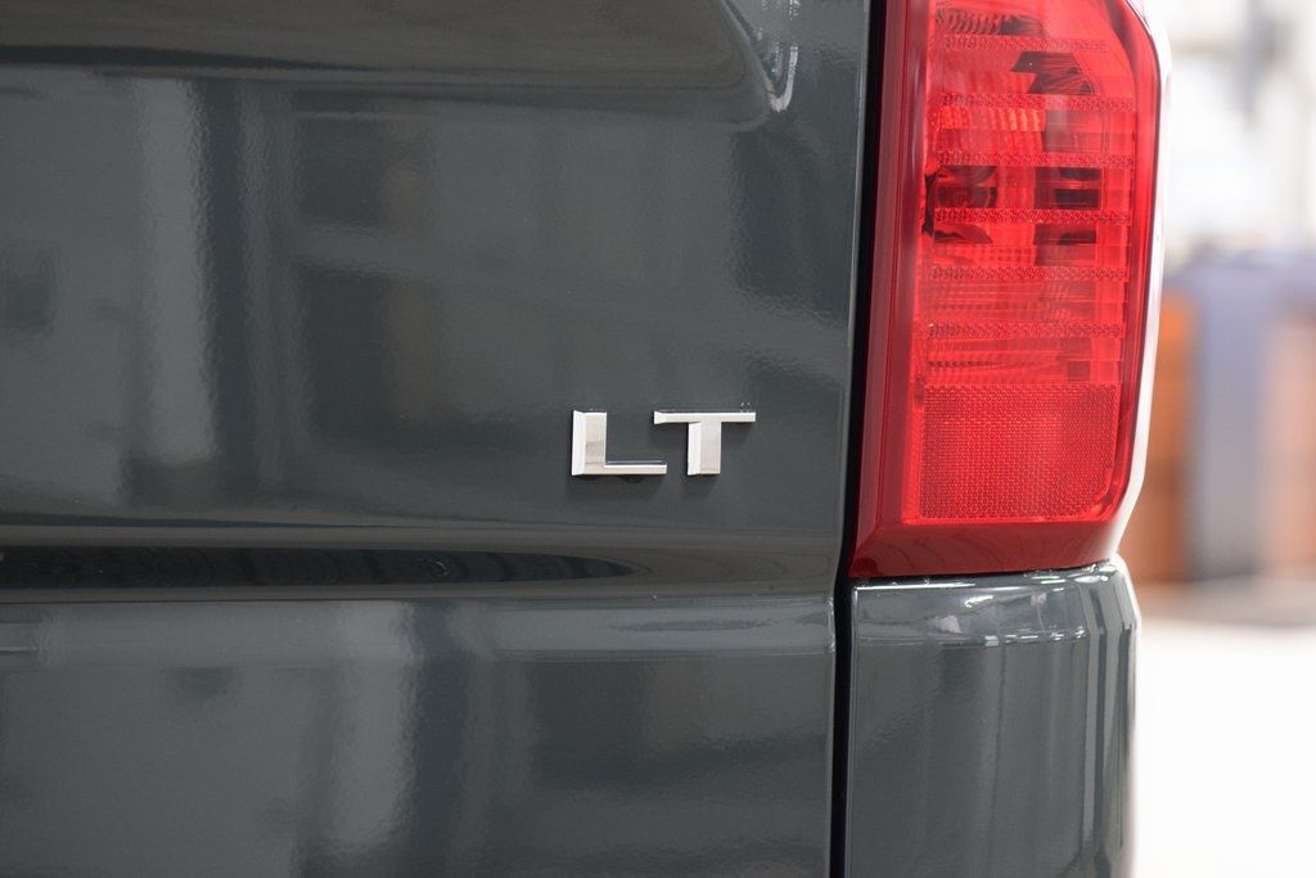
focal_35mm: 105
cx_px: 658
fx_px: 3839
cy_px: 439
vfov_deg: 13.0
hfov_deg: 19.5
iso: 1600
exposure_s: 1/30
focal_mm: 70
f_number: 4
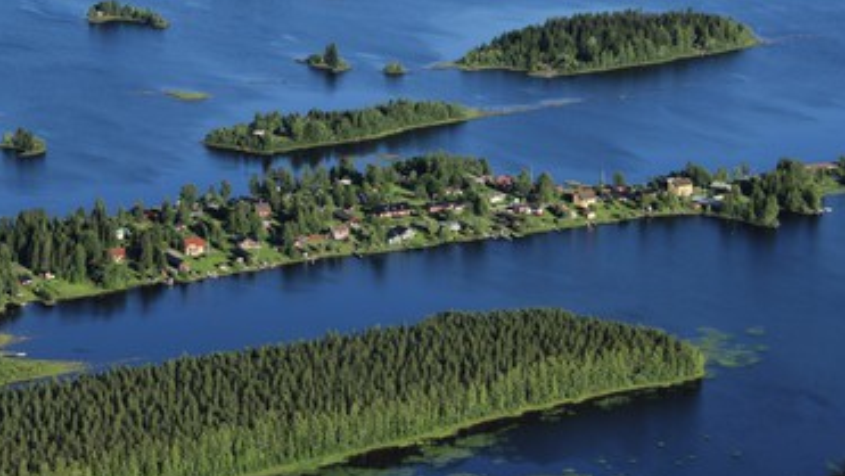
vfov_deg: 8.7
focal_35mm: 139
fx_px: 3116
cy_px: 171
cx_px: 422
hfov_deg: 15.4
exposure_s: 1/1000
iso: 100
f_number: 4
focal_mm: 78
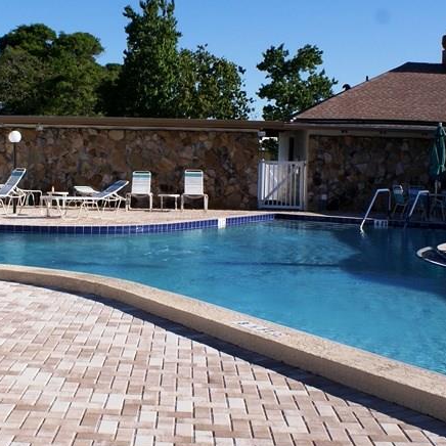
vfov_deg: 31.6
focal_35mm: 54
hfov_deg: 31.1
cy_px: 187
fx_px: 787
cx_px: 109
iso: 100
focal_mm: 18
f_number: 10
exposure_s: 1/200
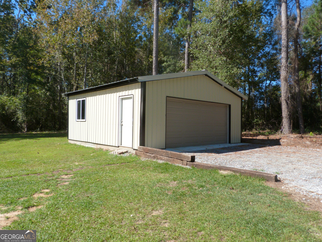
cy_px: 121
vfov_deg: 54.9
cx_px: 161
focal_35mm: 25
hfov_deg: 69.4
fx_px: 233
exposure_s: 1/1000
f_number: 2.8
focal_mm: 4.5
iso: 100
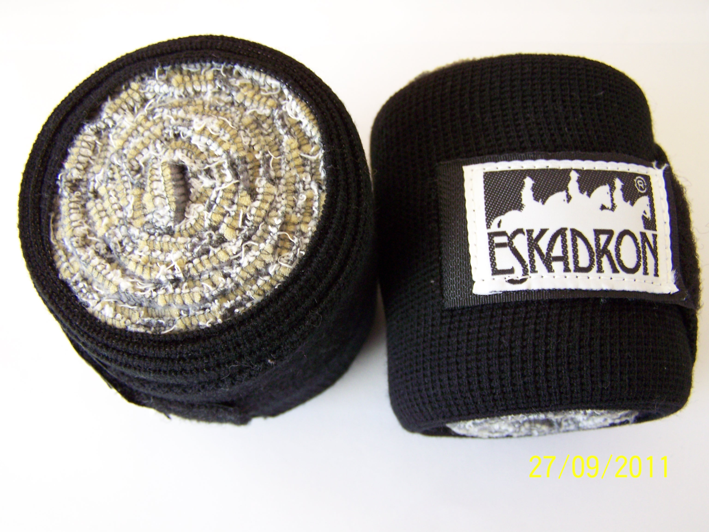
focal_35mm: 38
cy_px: 266
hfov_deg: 49.0
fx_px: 778
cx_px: 354
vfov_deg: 37.7
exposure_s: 1/15
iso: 160
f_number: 2.8
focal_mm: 6.3
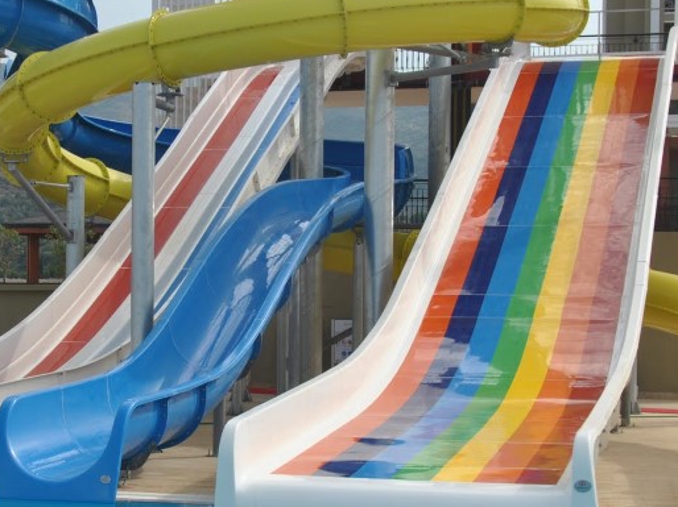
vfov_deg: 16.9
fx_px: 1705
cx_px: 237
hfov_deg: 22.4
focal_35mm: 87
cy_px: 296
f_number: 8
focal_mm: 27
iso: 100
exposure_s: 1/250
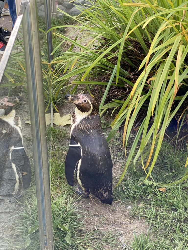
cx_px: 94
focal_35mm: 52
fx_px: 377
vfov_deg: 36.8
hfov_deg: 28.0
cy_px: 125
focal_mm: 6
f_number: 2
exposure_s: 1/127
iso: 20
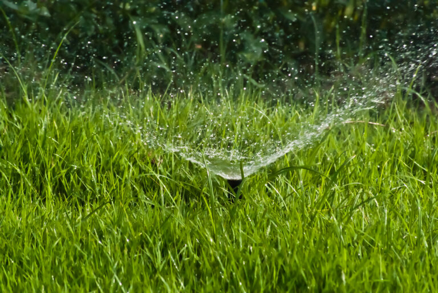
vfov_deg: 4.6
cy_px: 146
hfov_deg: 6.9
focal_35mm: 300
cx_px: 219
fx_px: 3654
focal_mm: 200
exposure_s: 1/4000
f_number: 9
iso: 3200
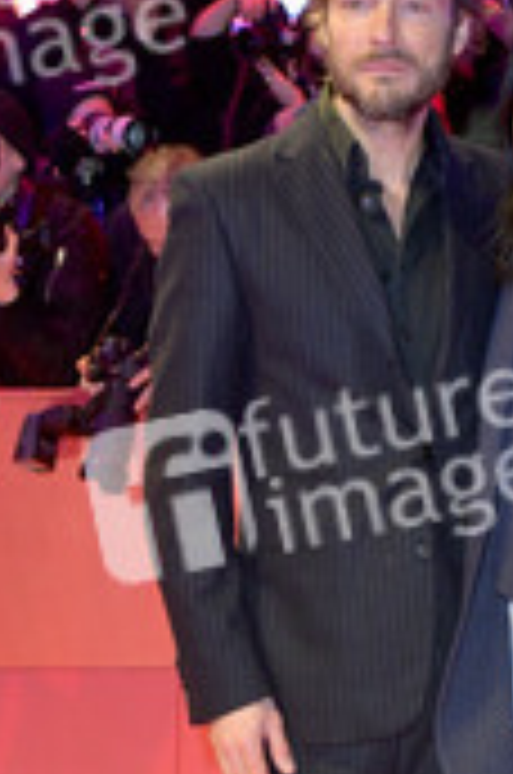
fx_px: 2597
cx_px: 446
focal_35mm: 121
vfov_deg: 16.7
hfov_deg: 11.2
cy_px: 702
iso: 1600
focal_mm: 52
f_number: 5.6
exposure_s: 1/250
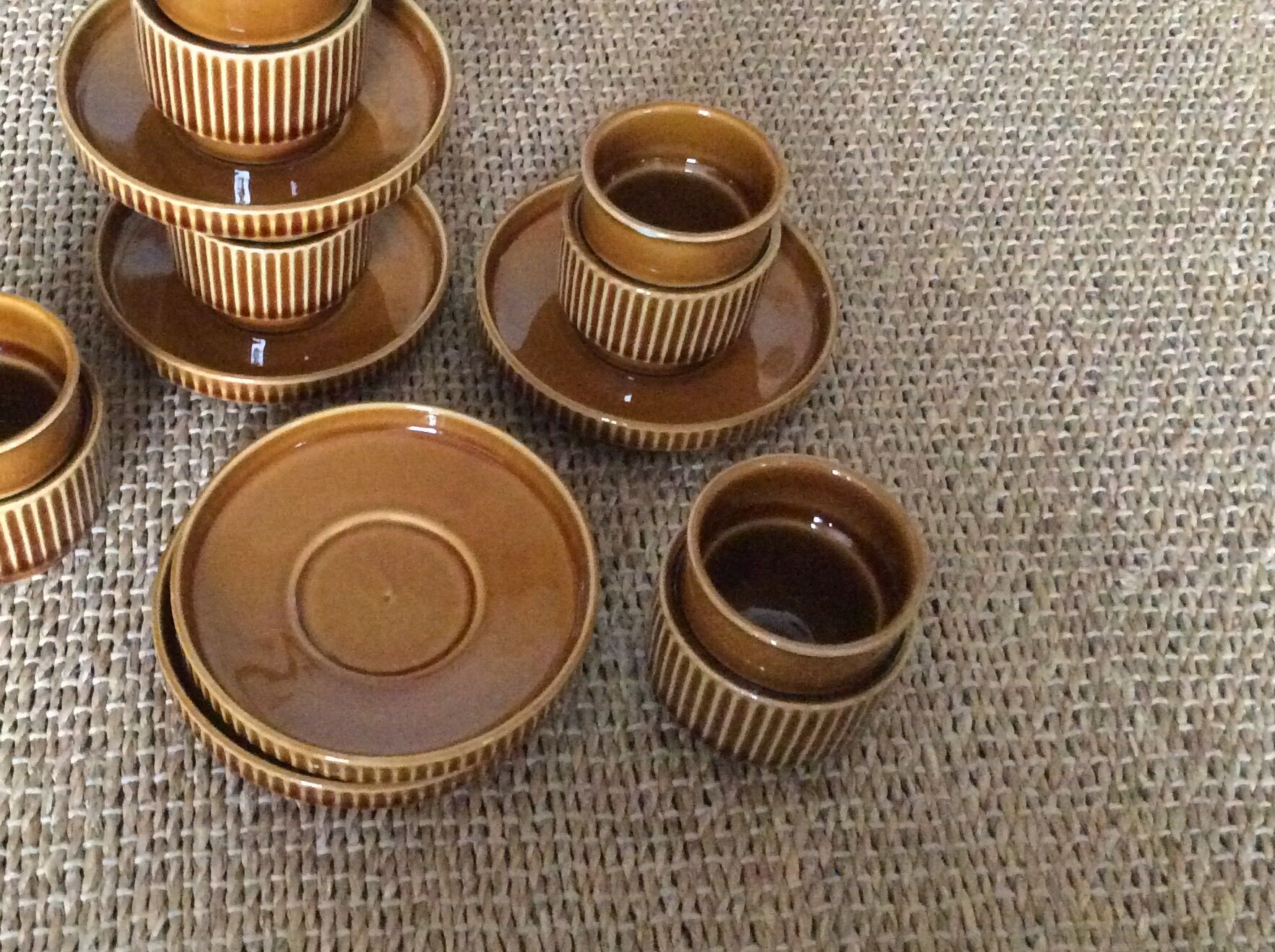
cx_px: 428
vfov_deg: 30.7
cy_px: 370
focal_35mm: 47
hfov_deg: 40.0
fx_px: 1728
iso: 640
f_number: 2.4
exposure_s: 1/17
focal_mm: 3.3
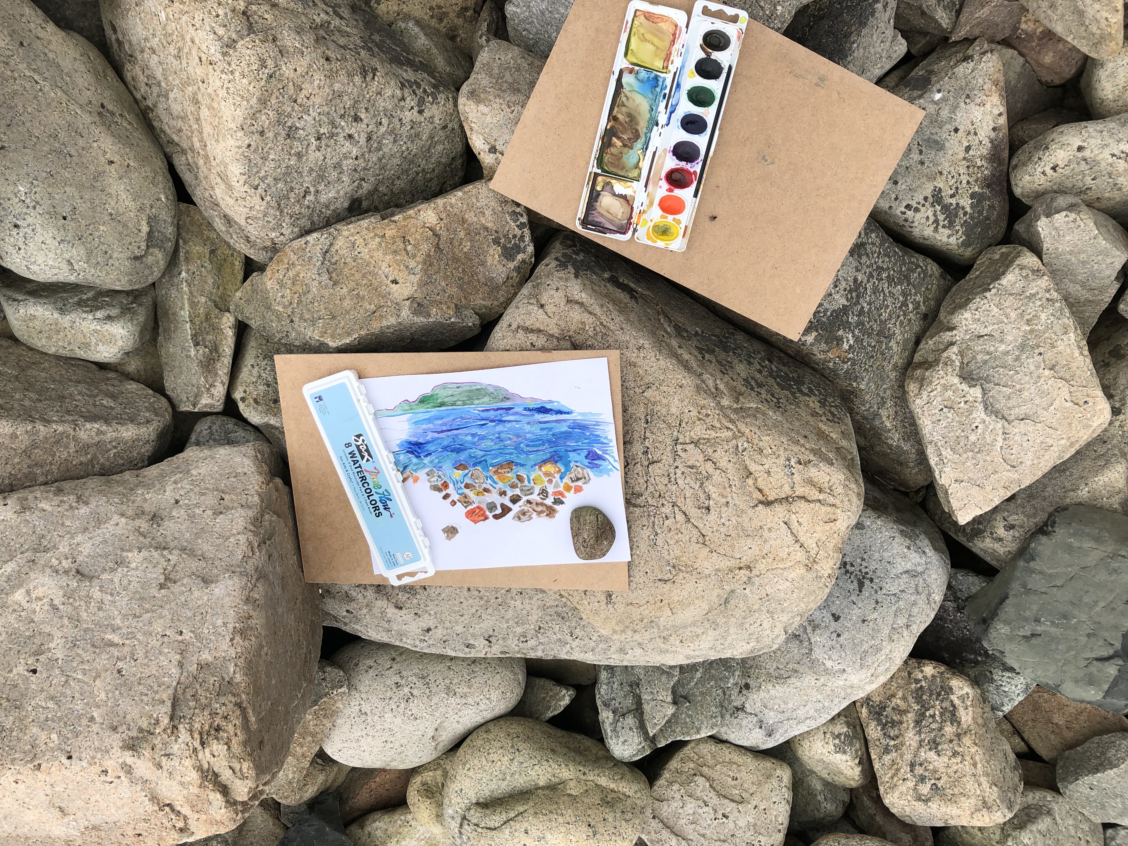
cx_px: 564
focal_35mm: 28
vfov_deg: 49.7
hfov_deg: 63.4
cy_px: 423
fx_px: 912
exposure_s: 1/923
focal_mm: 3.99
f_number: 1.8
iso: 20
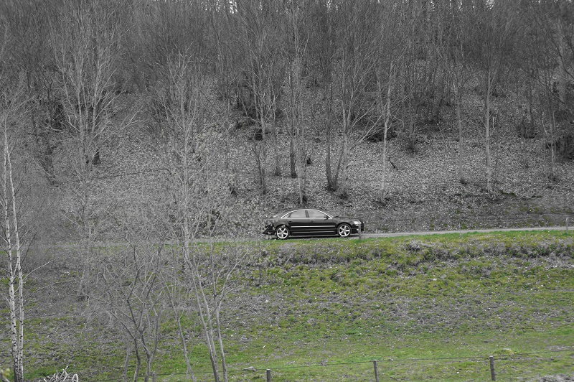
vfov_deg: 16.5
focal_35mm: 82
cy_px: 191
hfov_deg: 24.6
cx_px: 287
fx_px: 1314
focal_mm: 55
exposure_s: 1/160
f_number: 5.6
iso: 125
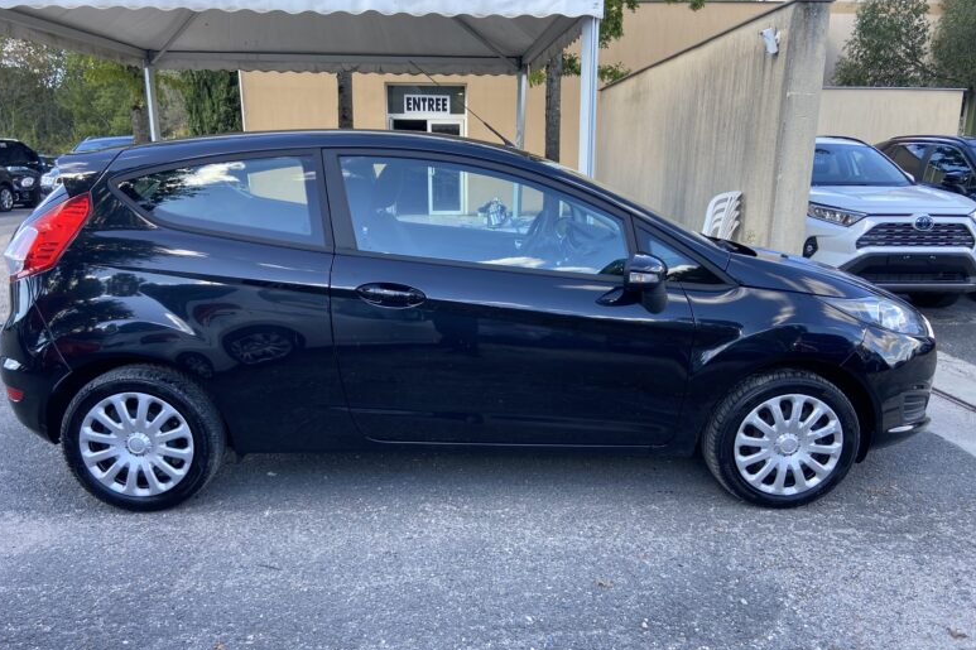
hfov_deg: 65.5
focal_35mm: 28
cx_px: 472
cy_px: 367
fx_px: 759
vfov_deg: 46.3
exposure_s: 1/181
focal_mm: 4.25
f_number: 1.8
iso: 32
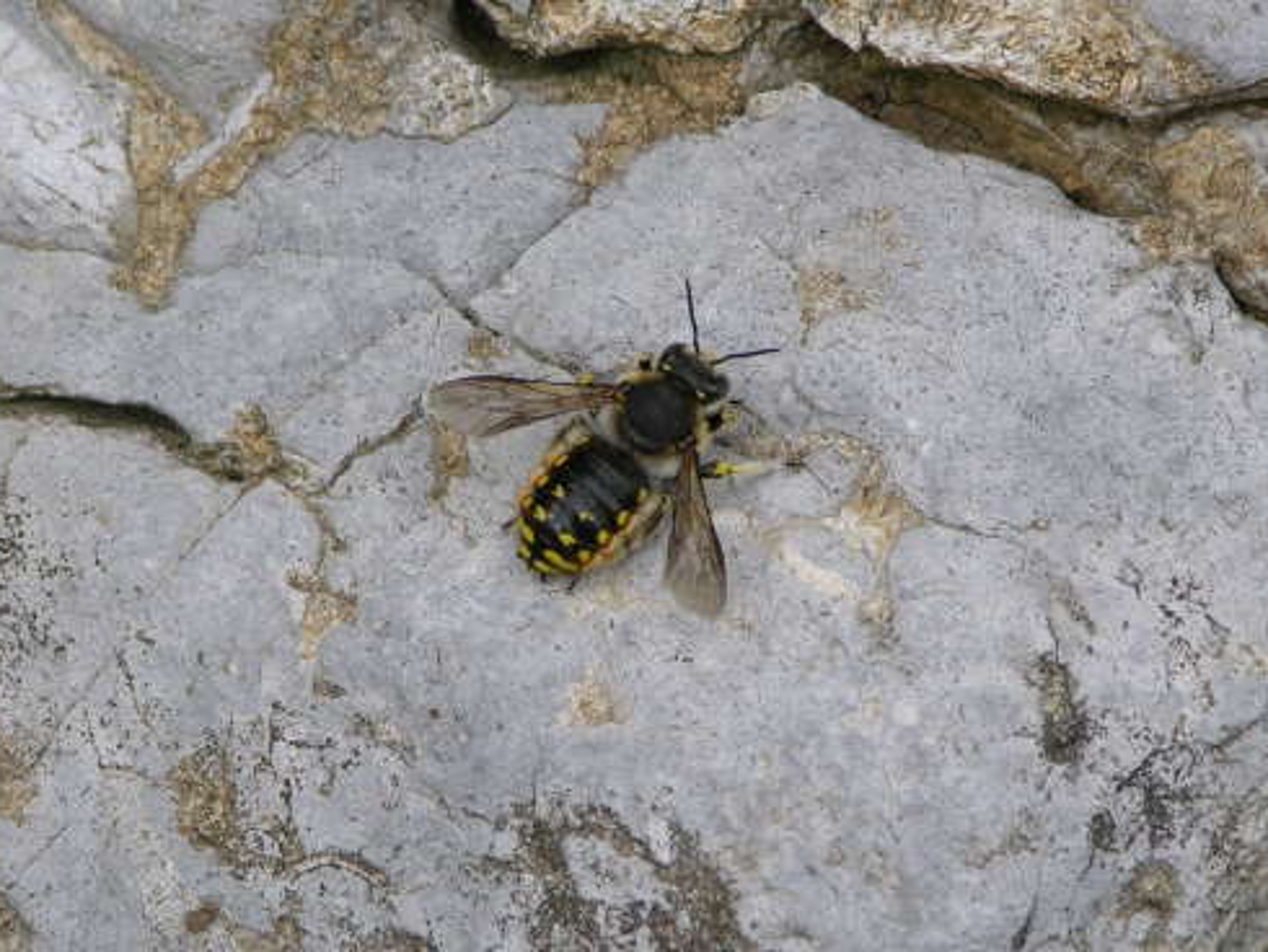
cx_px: 634
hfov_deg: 4.3
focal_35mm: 457
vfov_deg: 3.3
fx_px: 16748
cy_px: 507
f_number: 4.2
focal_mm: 71.2
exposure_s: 1/169
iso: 50
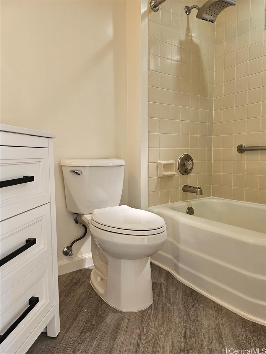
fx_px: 246
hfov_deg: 56.8
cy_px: 177
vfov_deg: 71.6
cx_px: 133
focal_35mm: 24
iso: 50
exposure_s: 1/120
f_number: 1.8
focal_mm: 5
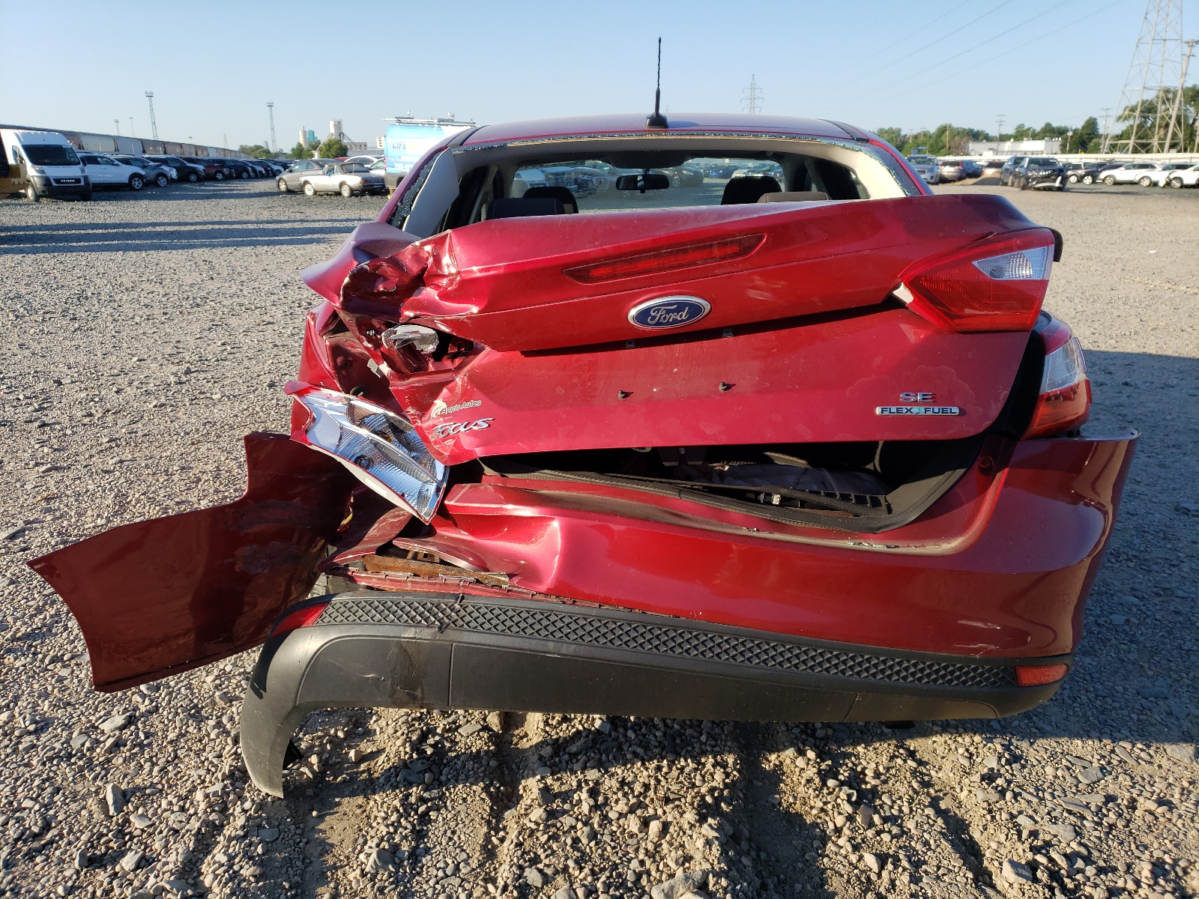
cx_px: 600
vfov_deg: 53.1
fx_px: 901
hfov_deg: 67.3
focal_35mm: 26
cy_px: 450
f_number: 1.5
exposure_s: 1/1429
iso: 50
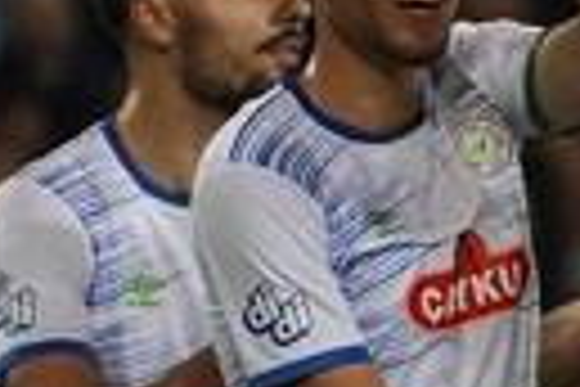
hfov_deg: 1.1
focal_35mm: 1824
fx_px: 29384
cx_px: 868
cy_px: 448
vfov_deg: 0.8
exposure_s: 1/2000
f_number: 5.6
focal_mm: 352
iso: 6400
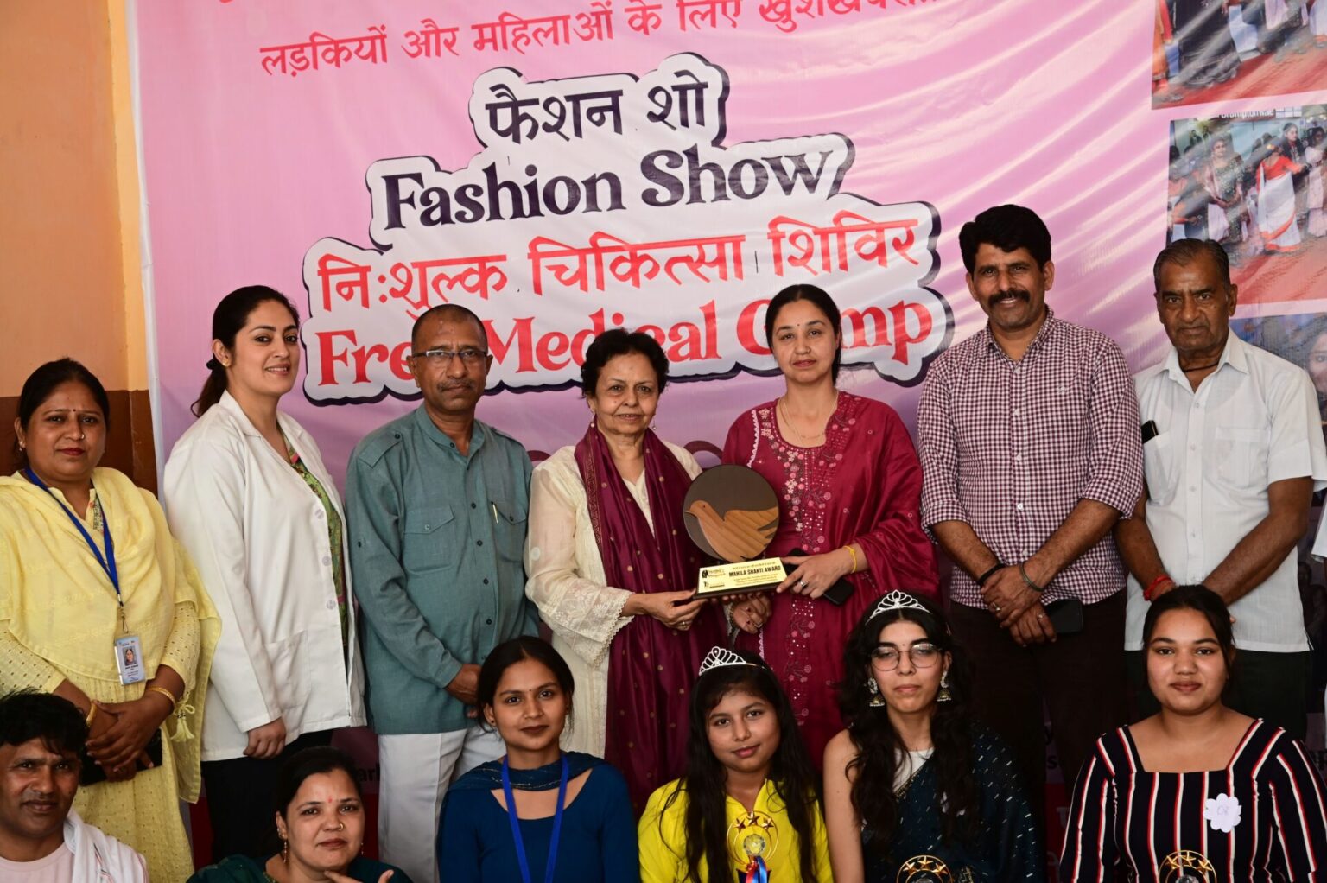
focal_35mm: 55
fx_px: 2026
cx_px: 664
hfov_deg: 36.3
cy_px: 442
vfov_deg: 24.6
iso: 1000
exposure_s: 1/200
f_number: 7.1
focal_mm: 55
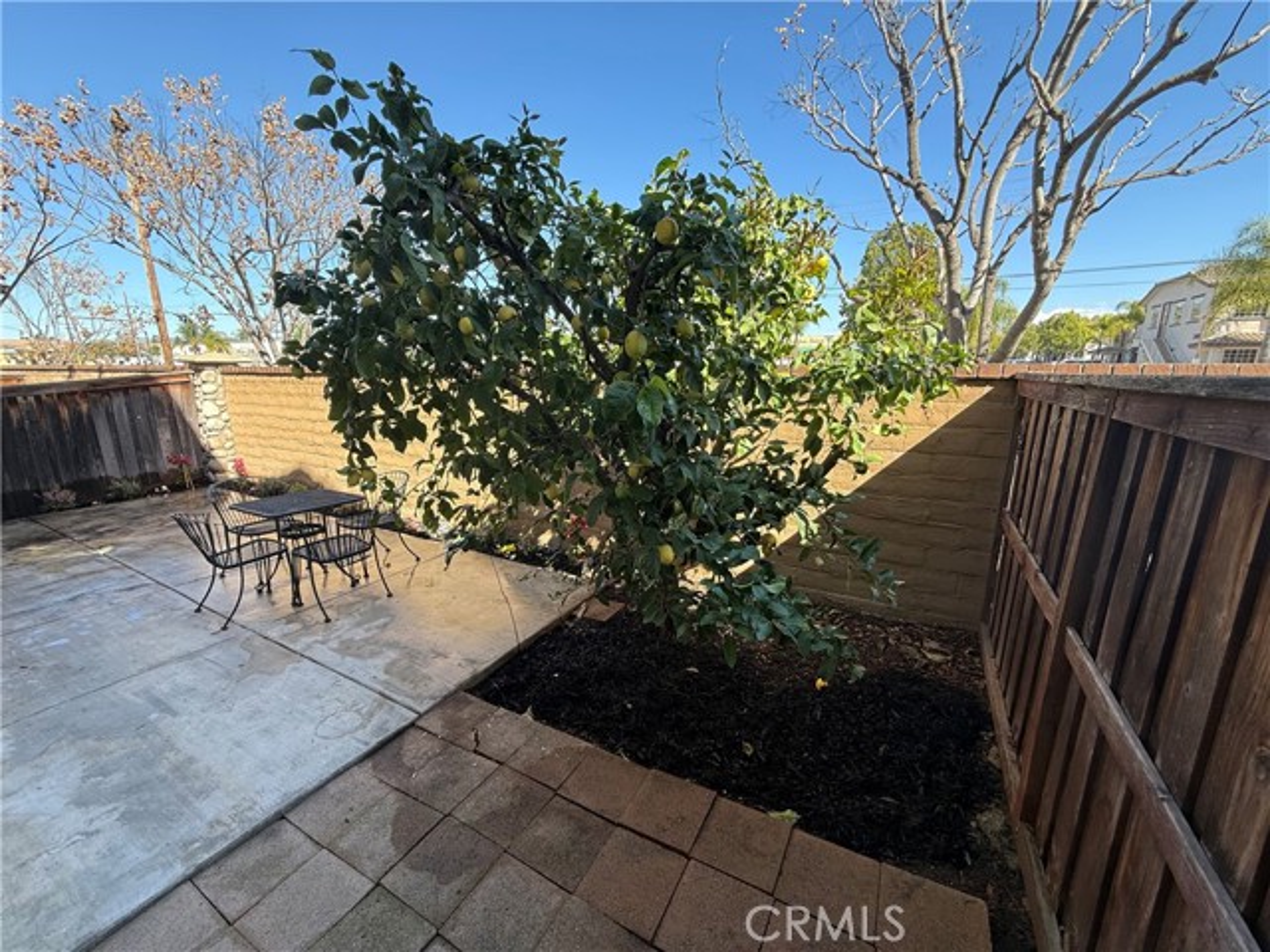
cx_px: 635
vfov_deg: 85.7
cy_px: 476
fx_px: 514
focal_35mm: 14
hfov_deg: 102.1
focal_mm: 2.22
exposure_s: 1/256
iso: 64
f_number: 2.2
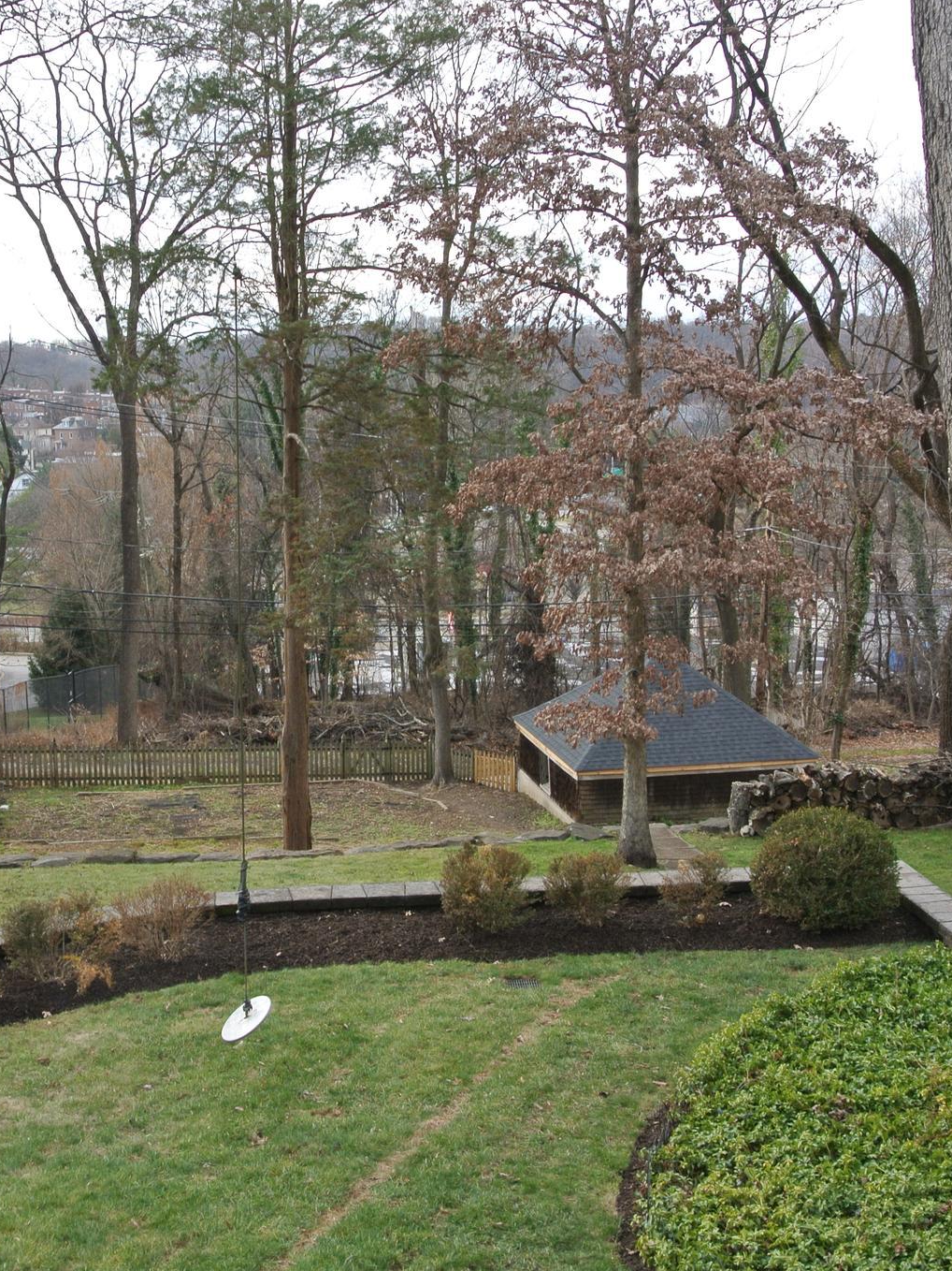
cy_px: 639
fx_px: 1651
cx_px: 409
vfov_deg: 42.1
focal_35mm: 45
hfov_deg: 32.1
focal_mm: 11.8
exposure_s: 1/60
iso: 100
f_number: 8
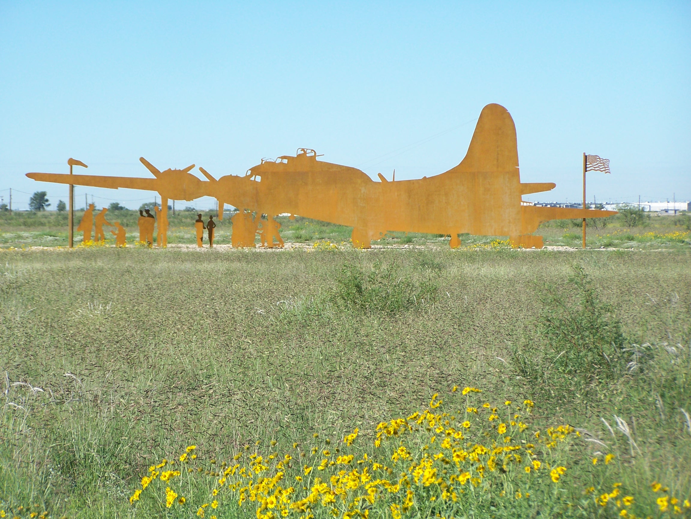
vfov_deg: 10.7
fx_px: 2775
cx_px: 346
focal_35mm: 139
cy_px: 260
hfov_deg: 14.2
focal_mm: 23.1
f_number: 3.2
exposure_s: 1/1000
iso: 80
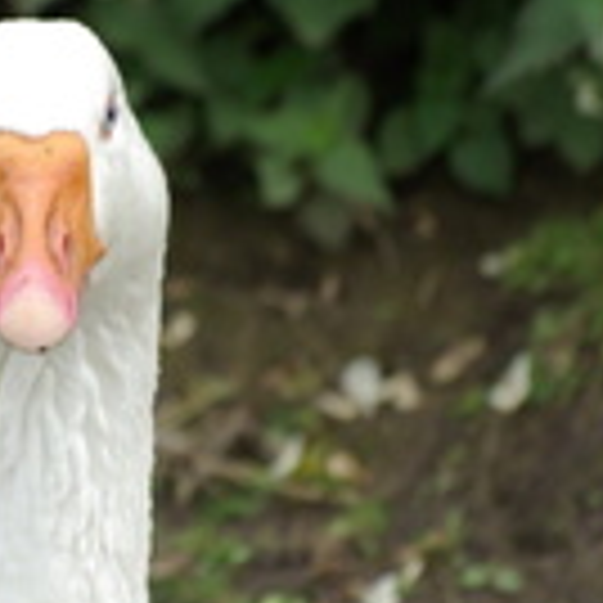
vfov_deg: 1.5
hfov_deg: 1.5
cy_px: 248
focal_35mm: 1139
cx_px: 40
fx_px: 22448
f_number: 5.6
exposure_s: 1/180
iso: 100
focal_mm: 260
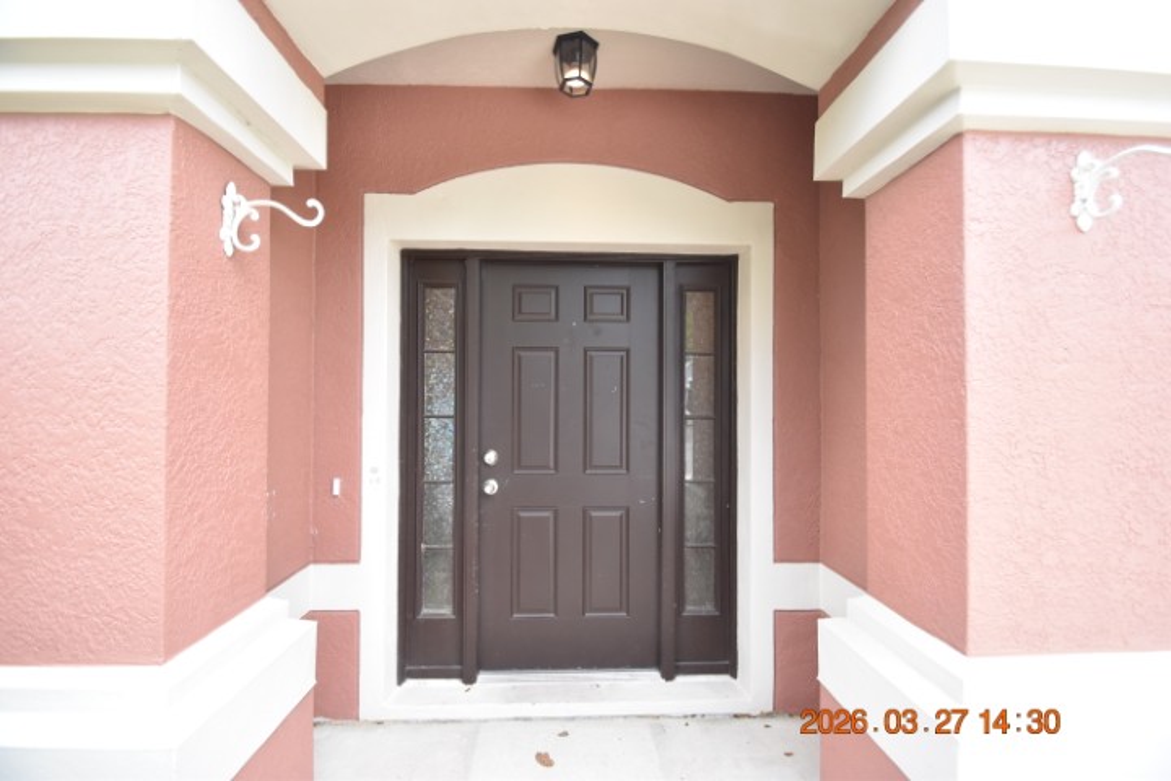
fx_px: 488
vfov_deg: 77.3
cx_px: 586
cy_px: 390
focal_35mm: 15
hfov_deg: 100.4
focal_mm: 10
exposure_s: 1/350
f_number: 3.5
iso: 800
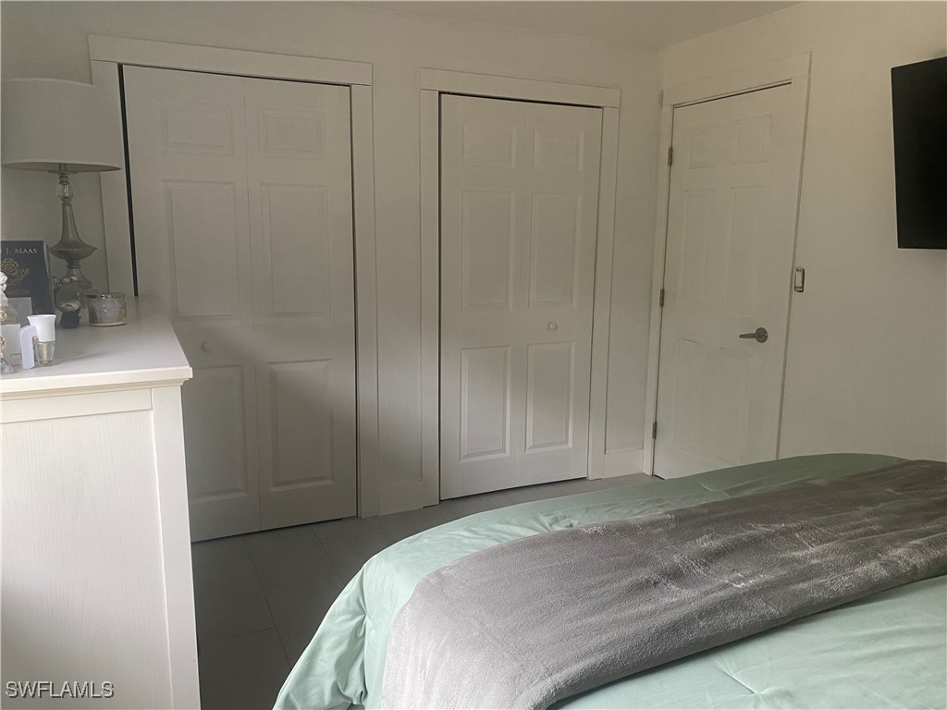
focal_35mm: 26
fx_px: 711
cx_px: 474
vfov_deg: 53.1
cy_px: 355
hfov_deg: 67.3
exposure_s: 1/78
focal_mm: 4.25
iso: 125
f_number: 1.8
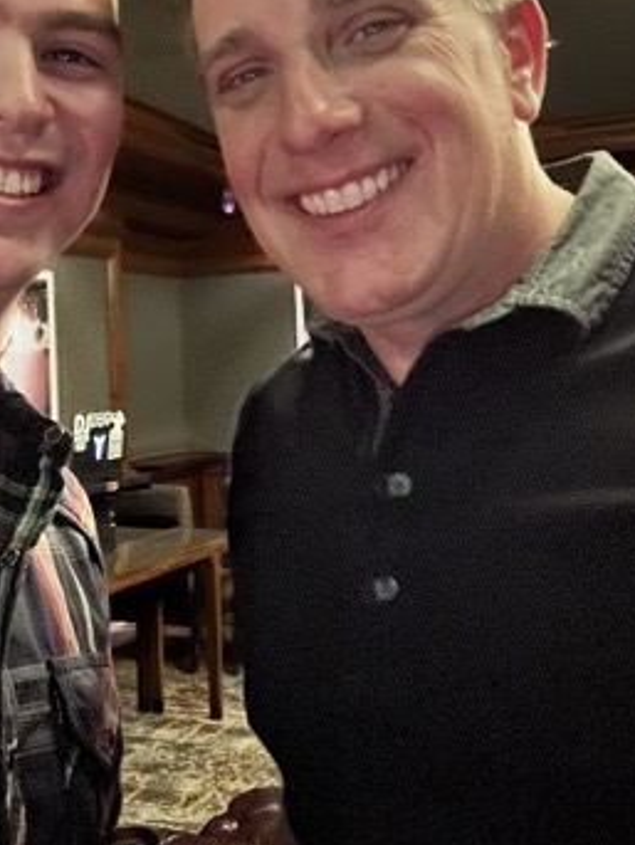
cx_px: 195
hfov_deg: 33.2
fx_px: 1050
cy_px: 252
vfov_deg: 42.9
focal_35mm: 43
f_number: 1.9
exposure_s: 1/8
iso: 1250
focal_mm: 2.69
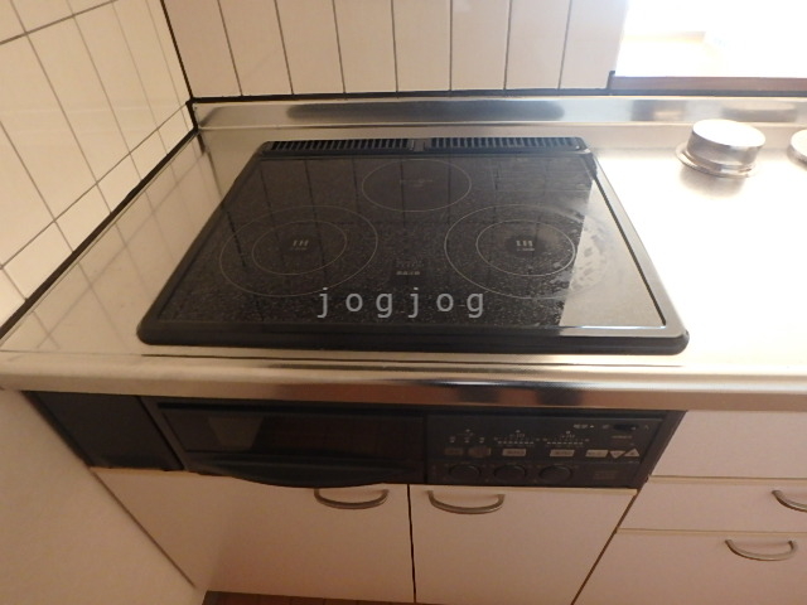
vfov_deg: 63.4
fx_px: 490
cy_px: 302
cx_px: 404
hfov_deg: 79.0
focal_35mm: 21
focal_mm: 3.7
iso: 500
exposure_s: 1/30
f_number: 3.5
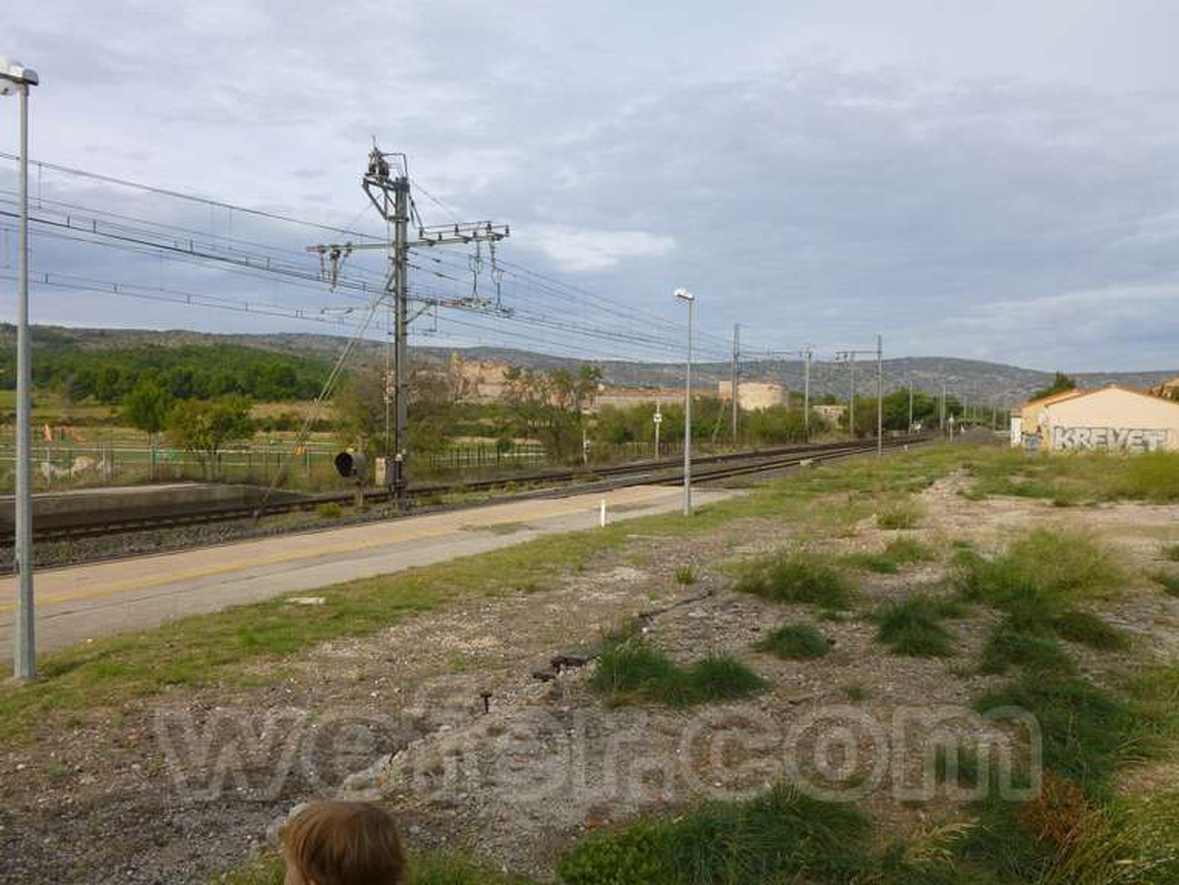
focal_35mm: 31
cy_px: 442
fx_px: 1056
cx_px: 590
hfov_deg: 58.4
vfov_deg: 45.4
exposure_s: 1/640
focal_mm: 5.6
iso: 100
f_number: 3.4
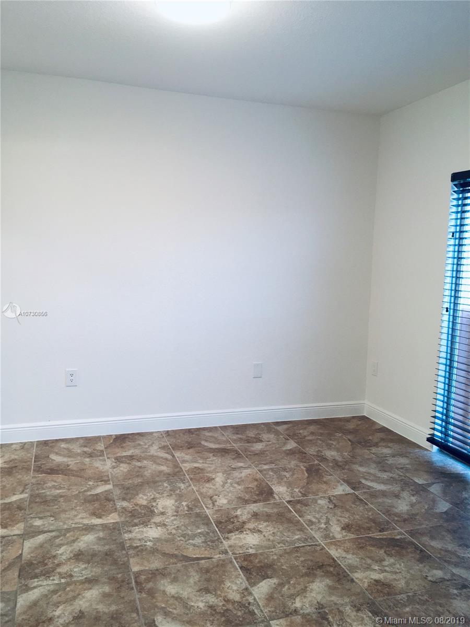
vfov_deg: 61.7
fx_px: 525
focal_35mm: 29
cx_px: 235
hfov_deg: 48.2
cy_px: 314
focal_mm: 4.15
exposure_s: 1/33
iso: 64
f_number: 2.2
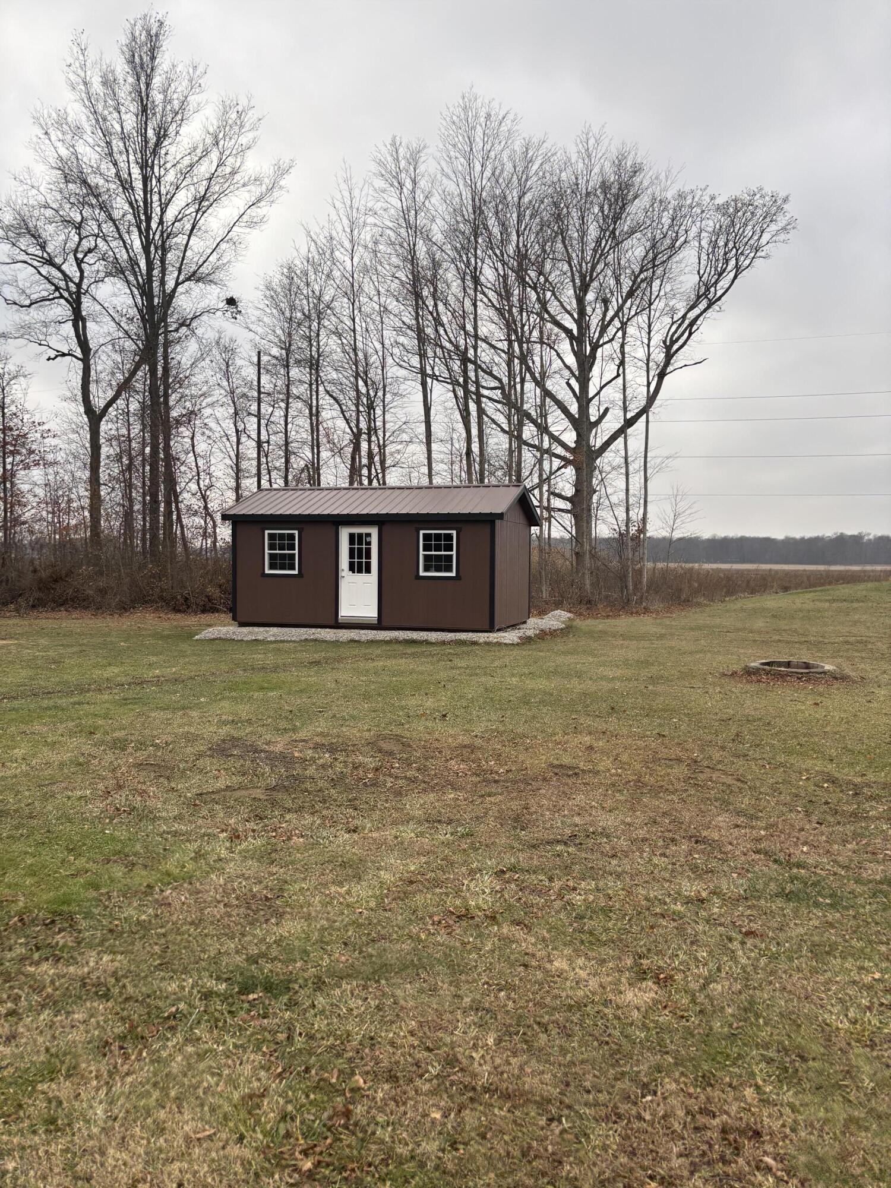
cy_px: 594
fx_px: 892
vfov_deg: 67.3
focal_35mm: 26
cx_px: 446
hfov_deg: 53.1
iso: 50
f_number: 1.6
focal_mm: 5.96
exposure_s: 1/811
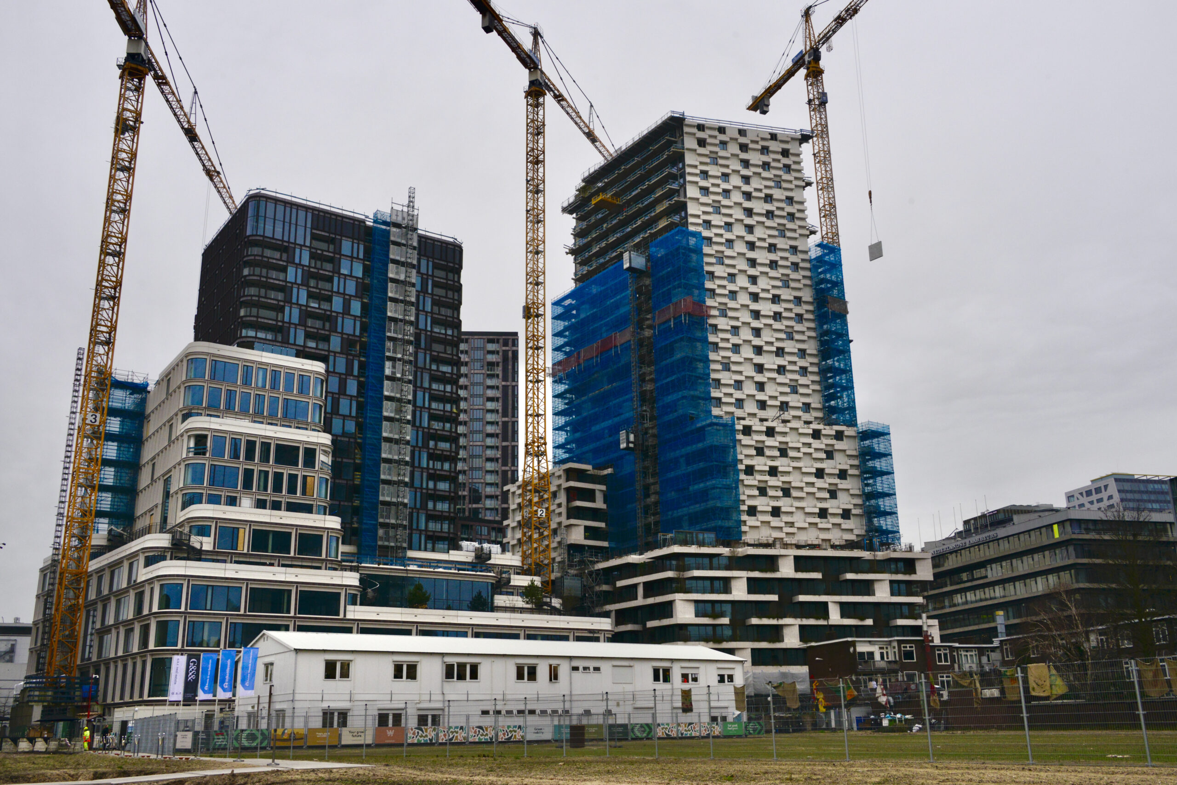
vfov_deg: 41.2
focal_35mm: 32
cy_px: 392
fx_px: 1047
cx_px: 588
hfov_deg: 58.7
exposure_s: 1/500
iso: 1250
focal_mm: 32
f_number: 11
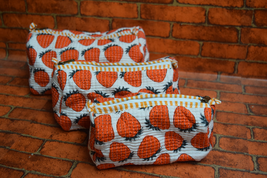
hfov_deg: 43.6
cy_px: 89
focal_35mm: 45
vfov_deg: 29.9
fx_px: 334
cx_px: 134
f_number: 4.2
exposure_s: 1/60
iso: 1100
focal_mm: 30
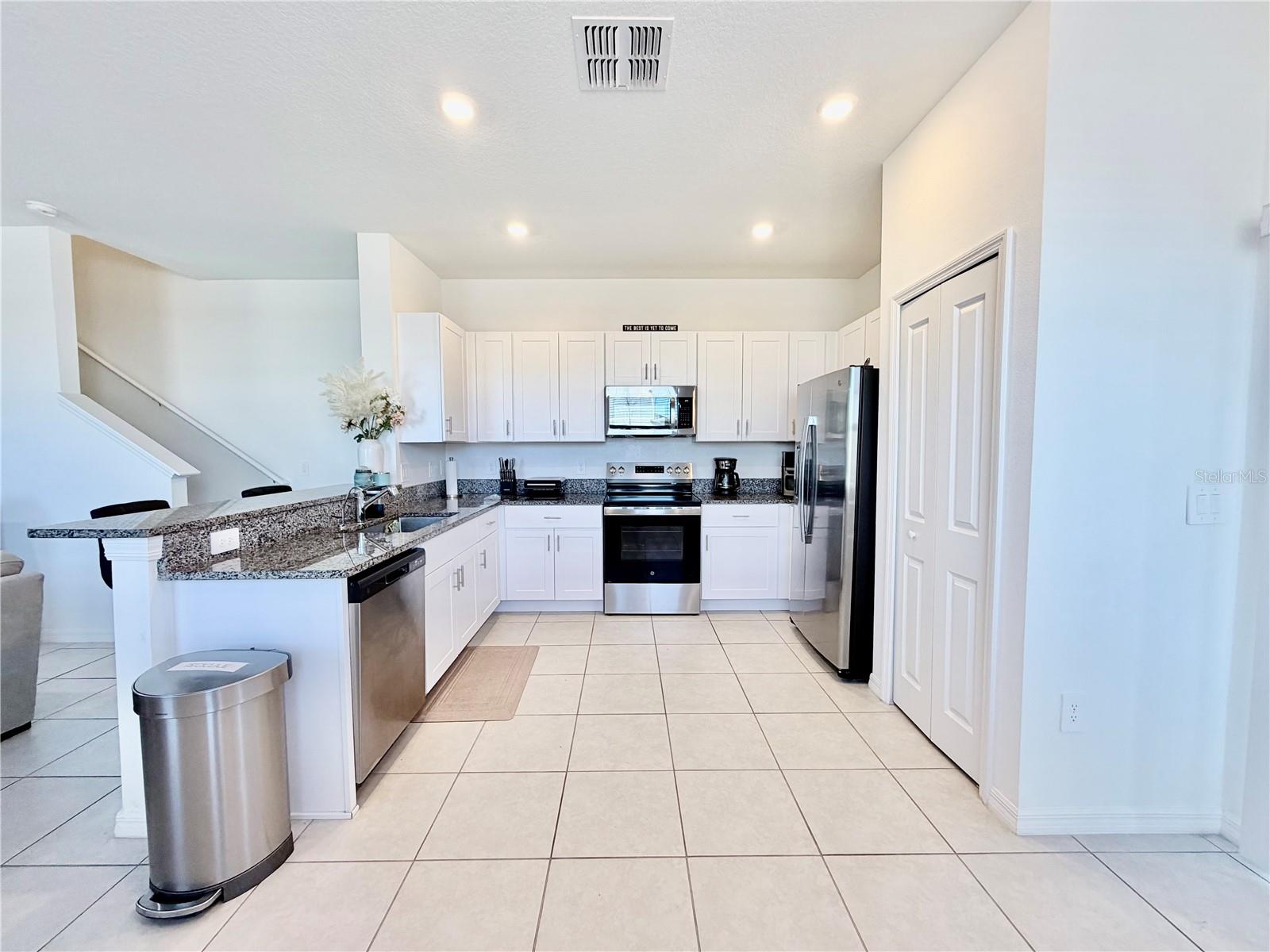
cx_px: 635
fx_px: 514
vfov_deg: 85.7
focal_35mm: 14
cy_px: 476
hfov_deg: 102.1
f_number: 2.2
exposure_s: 1/120
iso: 125
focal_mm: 2.22
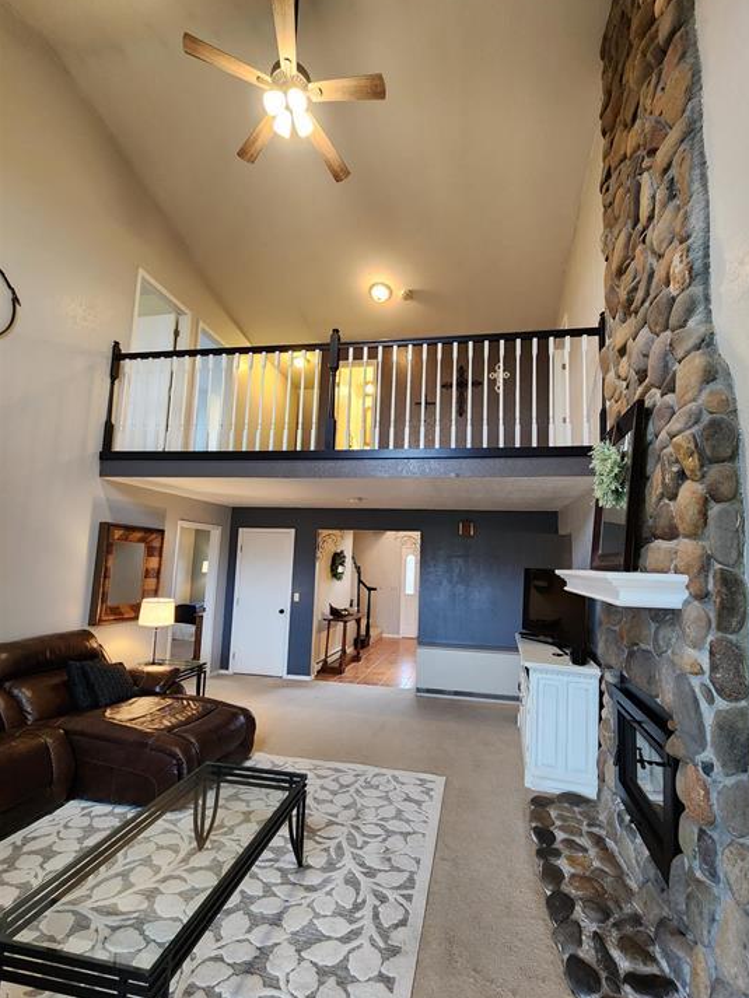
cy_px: 519
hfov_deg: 85.6
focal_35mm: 14
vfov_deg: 102.0
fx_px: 404
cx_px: 402
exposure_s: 1/30
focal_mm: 2.2
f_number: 2.2
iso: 400
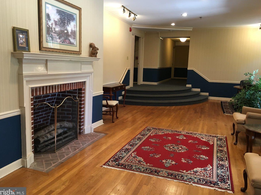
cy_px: 97
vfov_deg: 46.8
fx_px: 226
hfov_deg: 60.0
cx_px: 128
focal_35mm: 30
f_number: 2.2
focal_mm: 4.15
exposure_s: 1/30
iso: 100
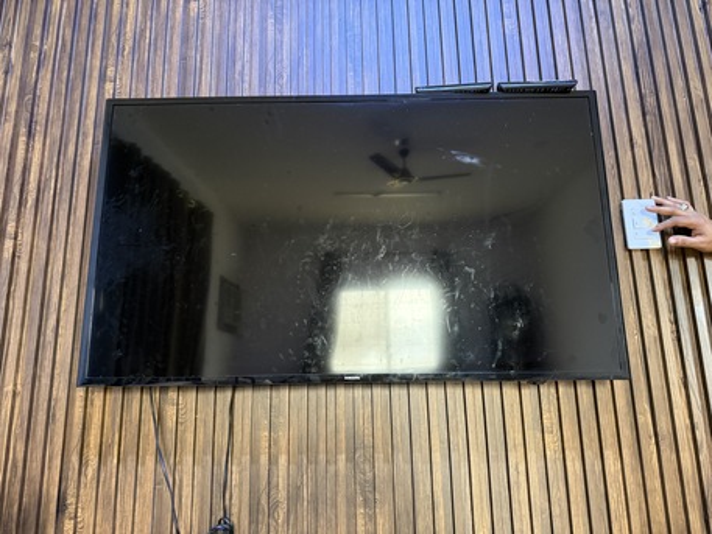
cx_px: 356
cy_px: 267
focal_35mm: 24
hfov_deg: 71.6
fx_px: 494
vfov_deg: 56.8
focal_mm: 6.76
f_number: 1.78
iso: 640
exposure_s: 1/60
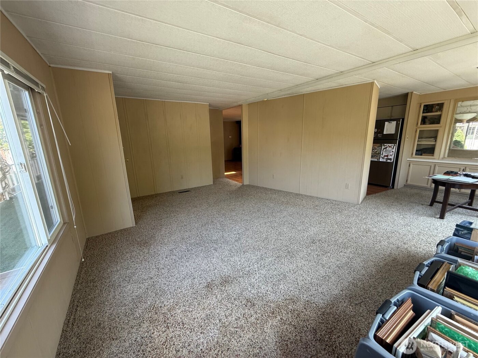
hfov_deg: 102.1
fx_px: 193
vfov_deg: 85.7
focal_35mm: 14
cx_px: 239
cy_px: 179
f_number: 2.2
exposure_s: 1/99
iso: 125
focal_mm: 2.22
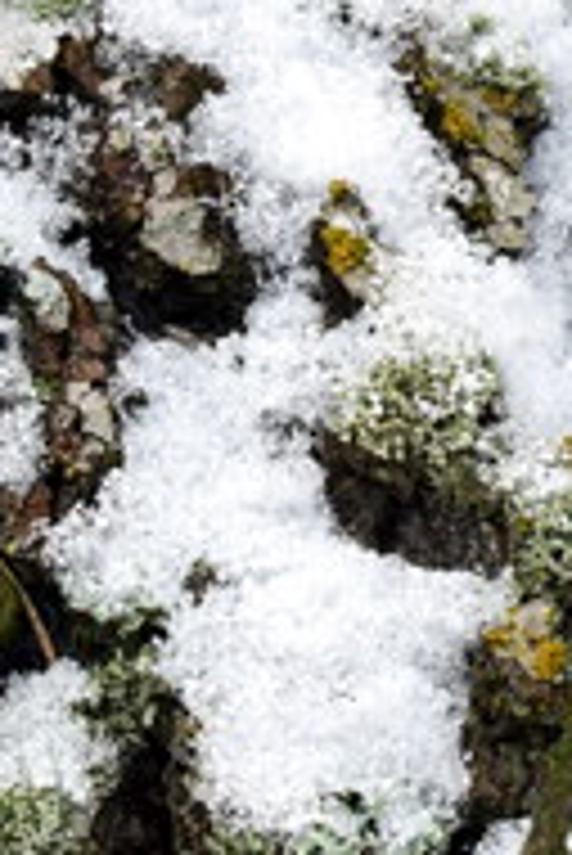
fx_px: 8281
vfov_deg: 5.9
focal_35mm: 348
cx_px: 225
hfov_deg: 4.0
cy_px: 140
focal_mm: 55
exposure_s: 1/125
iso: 400
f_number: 9
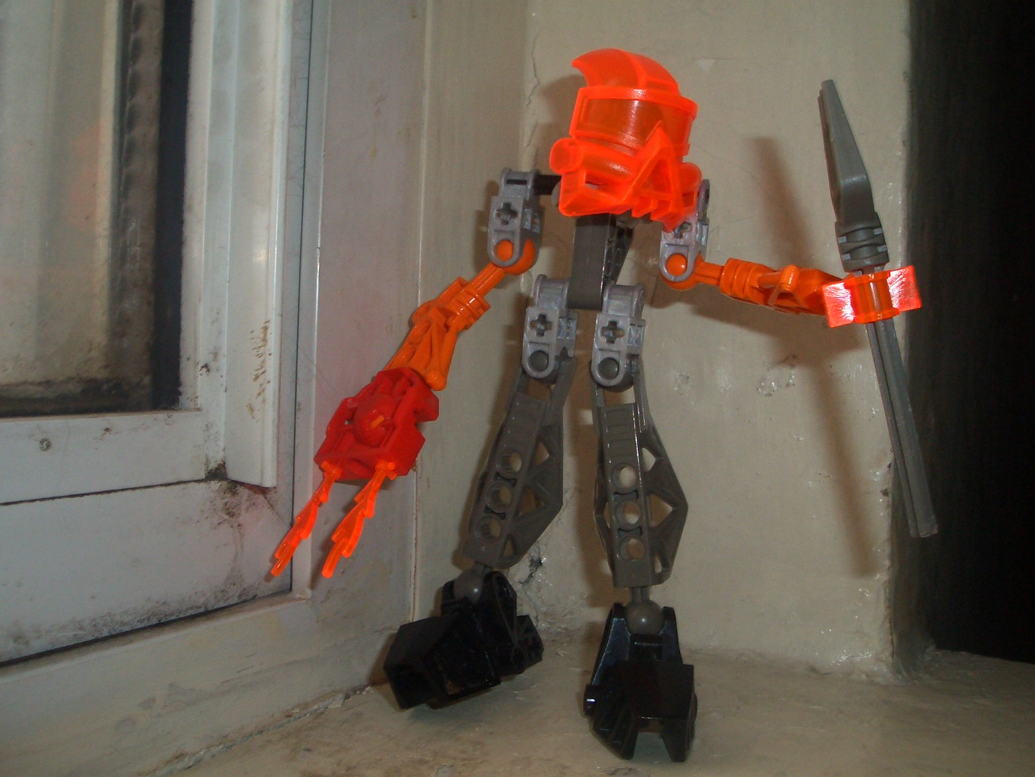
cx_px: 518
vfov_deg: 39.7
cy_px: 388
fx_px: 1076
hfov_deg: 51.4
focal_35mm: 36
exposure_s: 1/40
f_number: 4
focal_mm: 4.8
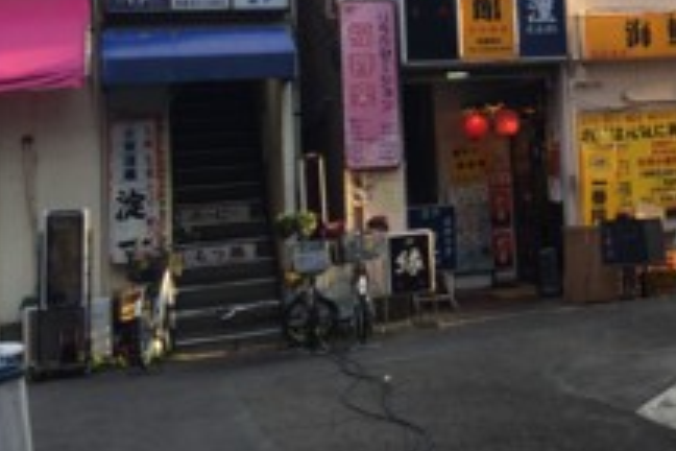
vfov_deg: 20.4
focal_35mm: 65
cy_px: 28
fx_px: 1220
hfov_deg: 28.8
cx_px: 689
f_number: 2.2
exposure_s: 1/124
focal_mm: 4.12
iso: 32
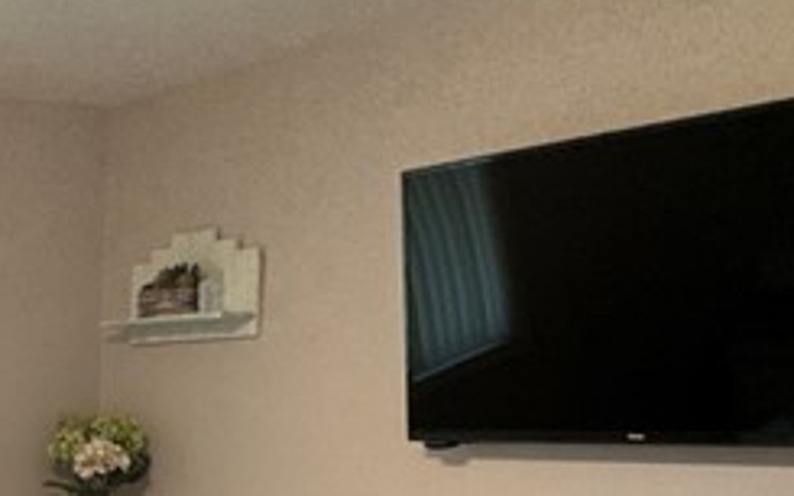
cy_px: 629
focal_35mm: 62
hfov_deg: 27.1
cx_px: -269
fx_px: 1341
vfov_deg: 19.5
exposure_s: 1/60
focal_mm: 2.22
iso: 80
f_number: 2.2
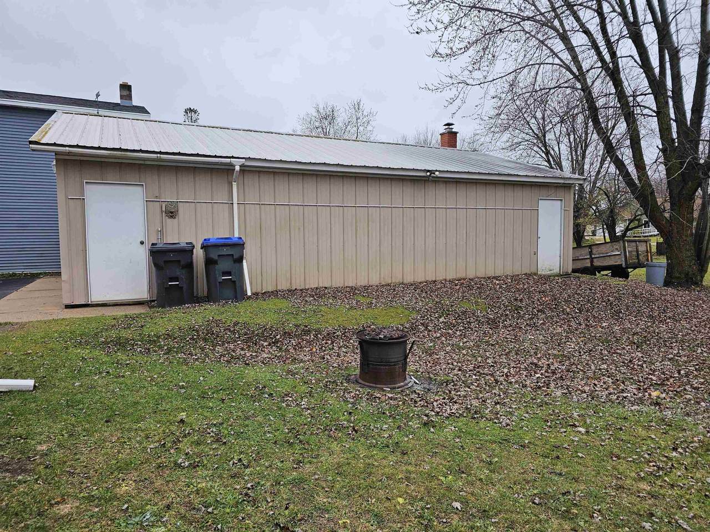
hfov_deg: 73.9
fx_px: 472
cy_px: 266
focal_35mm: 23
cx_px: 355
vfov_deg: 58.9
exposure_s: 1/120
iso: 16
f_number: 1.7
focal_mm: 6.3
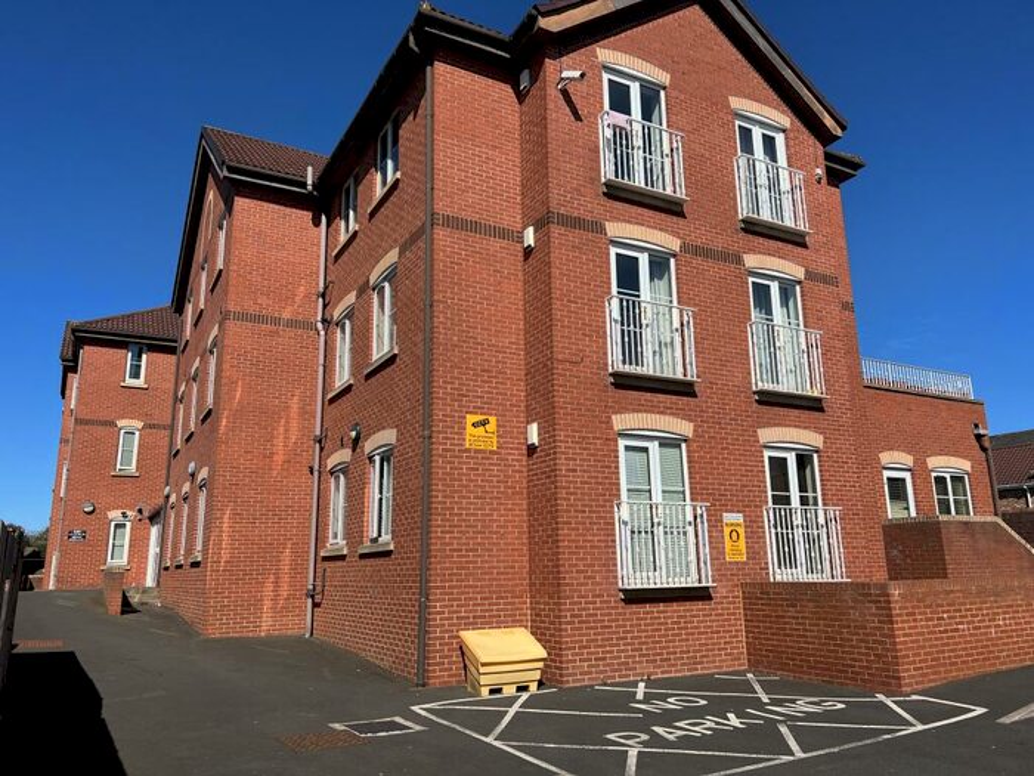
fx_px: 777
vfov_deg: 53.1
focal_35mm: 26
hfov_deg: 67.3
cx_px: 517
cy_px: 388
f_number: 1.5
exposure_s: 1/6211
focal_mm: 5.7
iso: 50
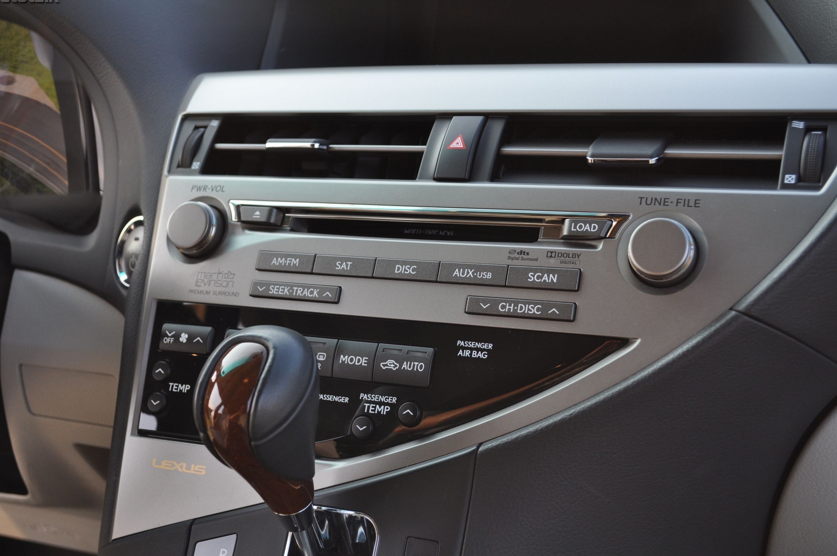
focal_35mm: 49
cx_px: 410
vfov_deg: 27.5
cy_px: 273
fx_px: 1138
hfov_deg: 40.4
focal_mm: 32
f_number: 5.6
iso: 400
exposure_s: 1/125
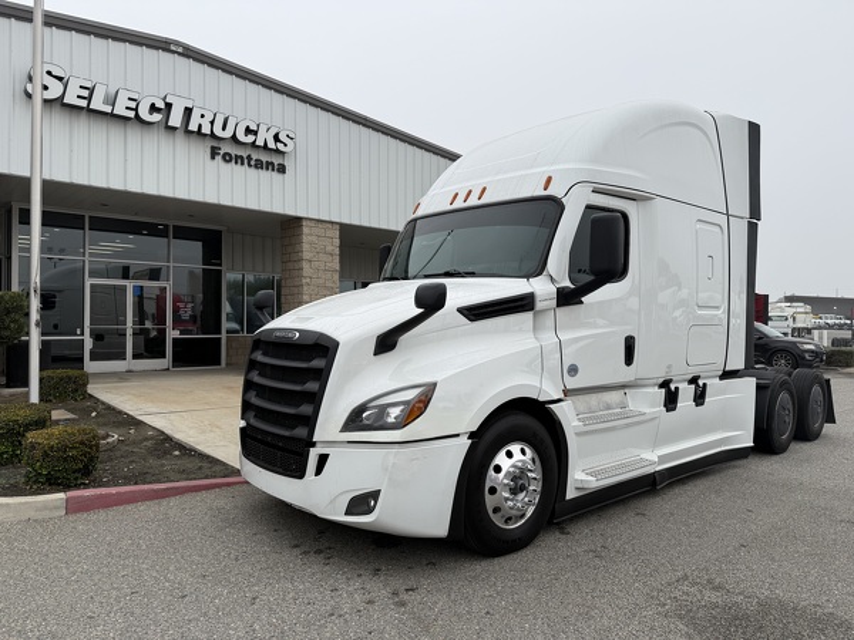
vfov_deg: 56.8
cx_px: 427
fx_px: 592
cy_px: 320
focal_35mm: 24
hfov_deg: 71.6
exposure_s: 1/1553
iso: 80
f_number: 1.78
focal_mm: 6.76
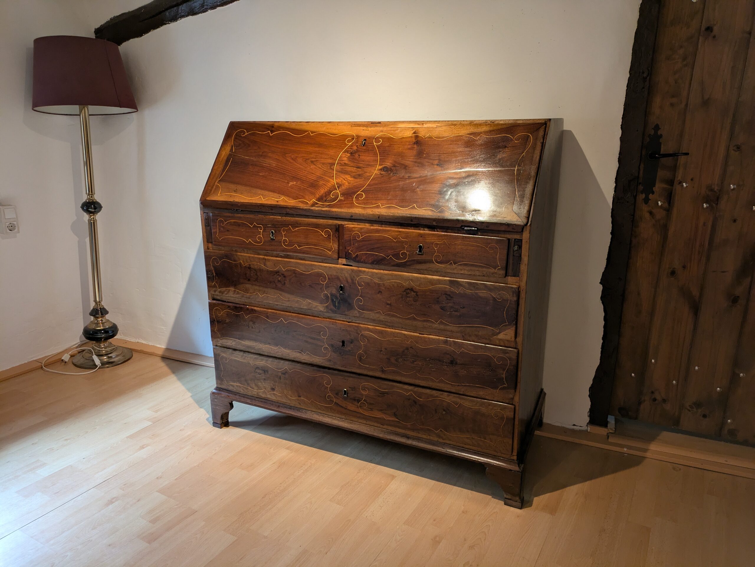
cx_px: 378
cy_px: 284
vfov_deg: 54.9
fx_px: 545
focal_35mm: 25
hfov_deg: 69.4
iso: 223
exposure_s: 1/33.3
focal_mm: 5.43
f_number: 1.89
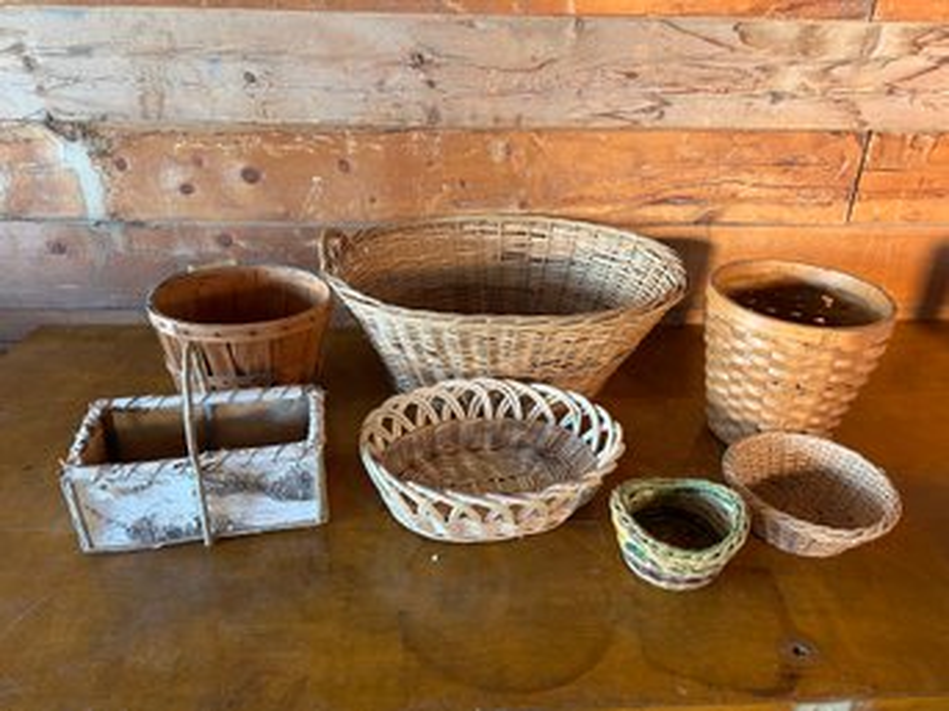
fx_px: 713
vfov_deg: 53.0
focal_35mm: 26
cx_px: 474
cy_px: 356
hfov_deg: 67.3
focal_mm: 5.7
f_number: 1.5
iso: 160
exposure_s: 1/60
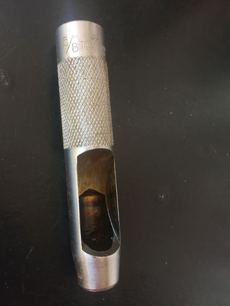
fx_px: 257
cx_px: 115
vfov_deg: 61.7
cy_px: 153
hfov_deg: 48.2
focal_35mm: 29
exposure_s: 1/33
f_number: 2.2
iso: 40
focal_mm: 4.15
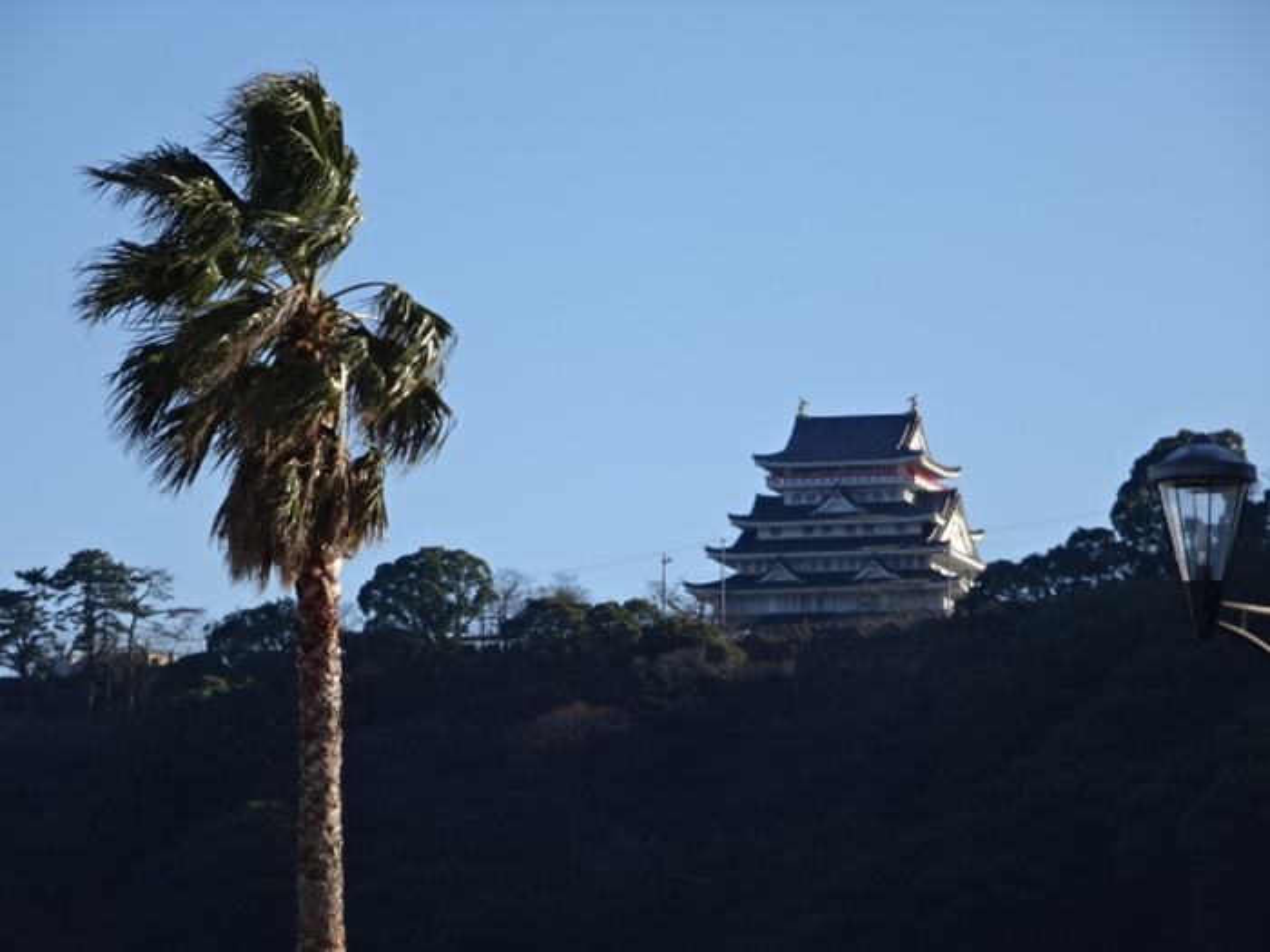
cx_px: 635
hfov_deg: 9.0
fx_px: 8035
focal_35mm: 219
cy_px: 476
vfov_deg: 6.8
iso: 80
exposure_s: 1/320
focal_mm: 37.35
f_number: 6.3
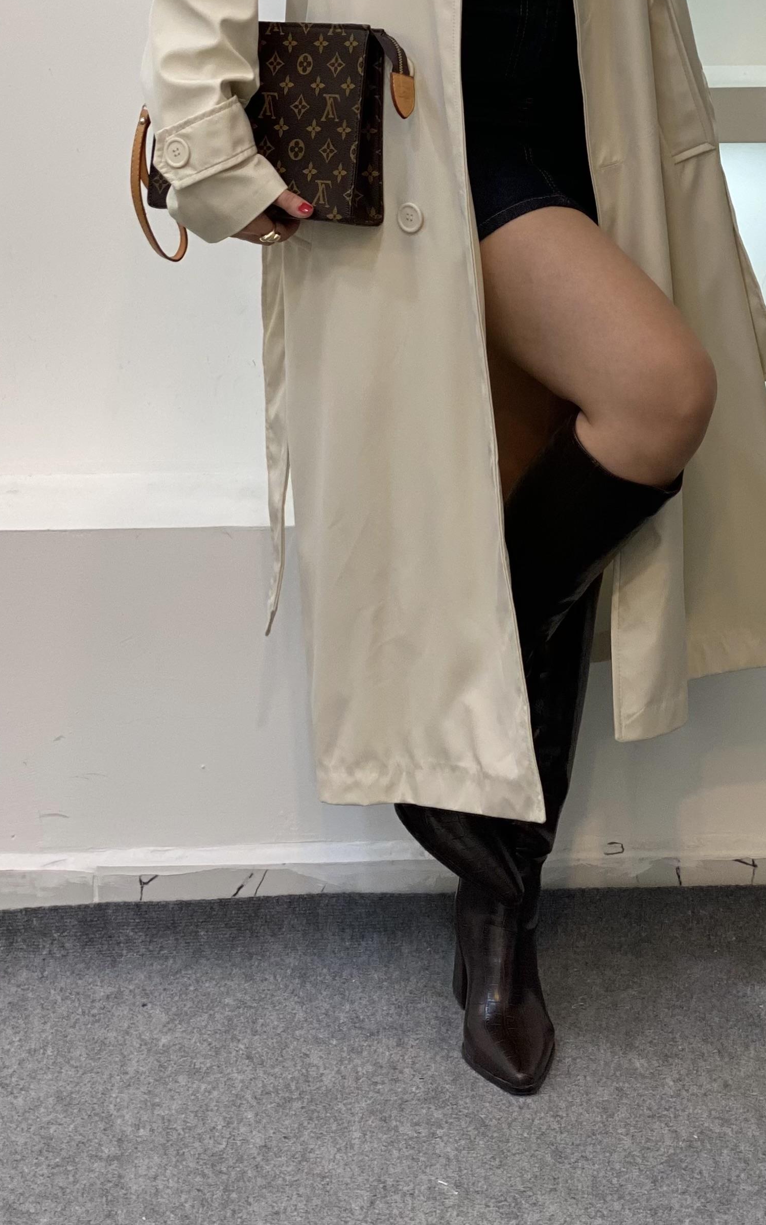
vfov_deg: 22.7
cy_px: 232
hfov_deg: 14.5
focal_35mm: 90
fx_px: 3006
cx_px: 507
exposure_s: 1/100
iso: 80
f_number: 2
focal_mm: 6
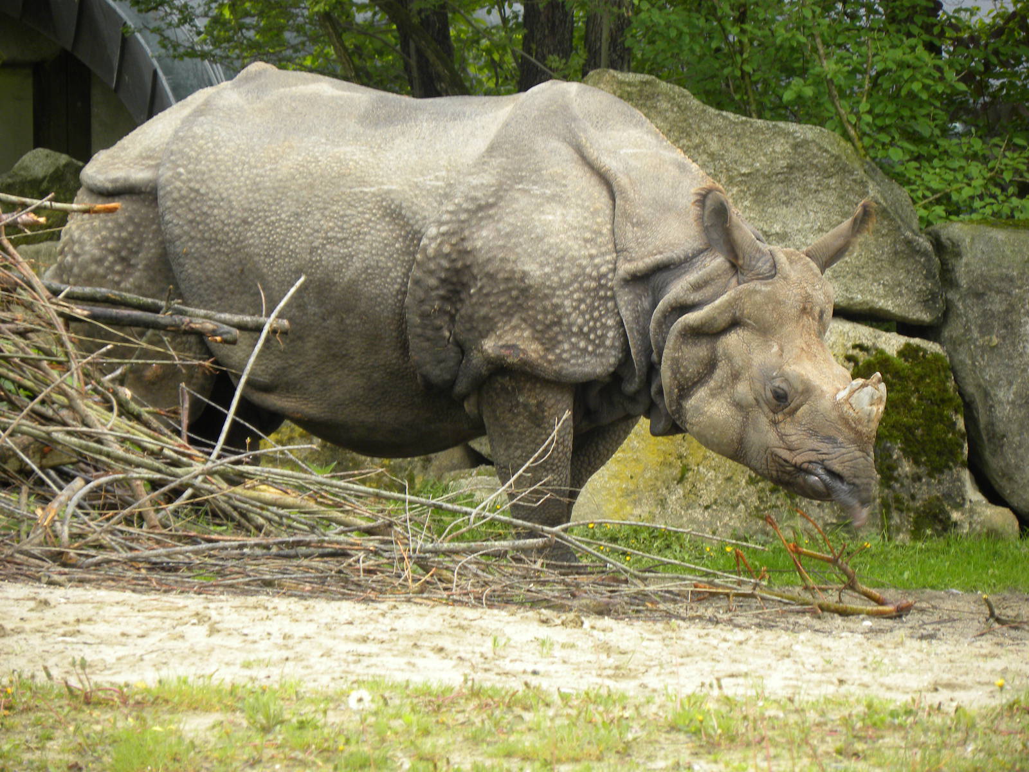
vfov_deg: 5.1
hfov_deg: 6.8
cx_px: 514
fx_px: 8650
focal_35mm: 291
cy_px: 386
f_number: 4.5
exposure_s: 1/84.6
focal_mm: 51.8
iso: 93
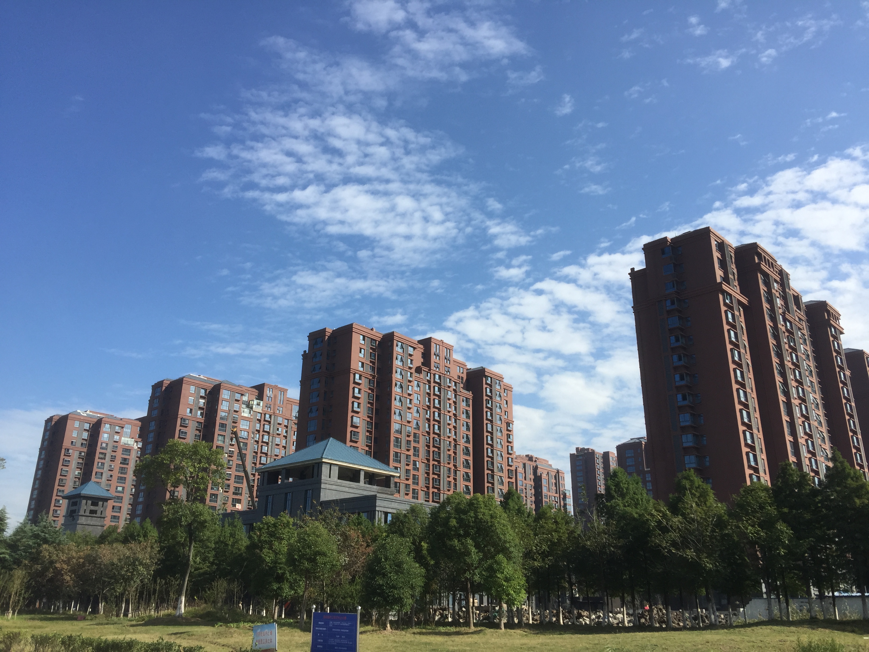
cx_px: 434
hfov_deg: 61.7
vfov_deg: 48.2
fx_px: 728
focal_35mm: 29
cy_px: 326
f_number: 2.2
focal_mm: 4.15
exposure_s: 1/1980
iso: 32
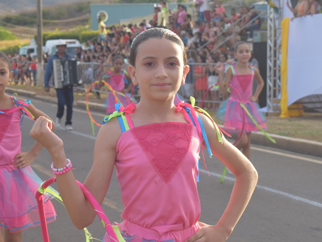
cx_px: 181
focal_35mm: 98
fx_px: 908
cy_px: 114
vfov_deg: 15.2
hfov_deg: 20.1
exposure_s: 1/200
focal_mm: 55
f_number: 7.1
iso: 400
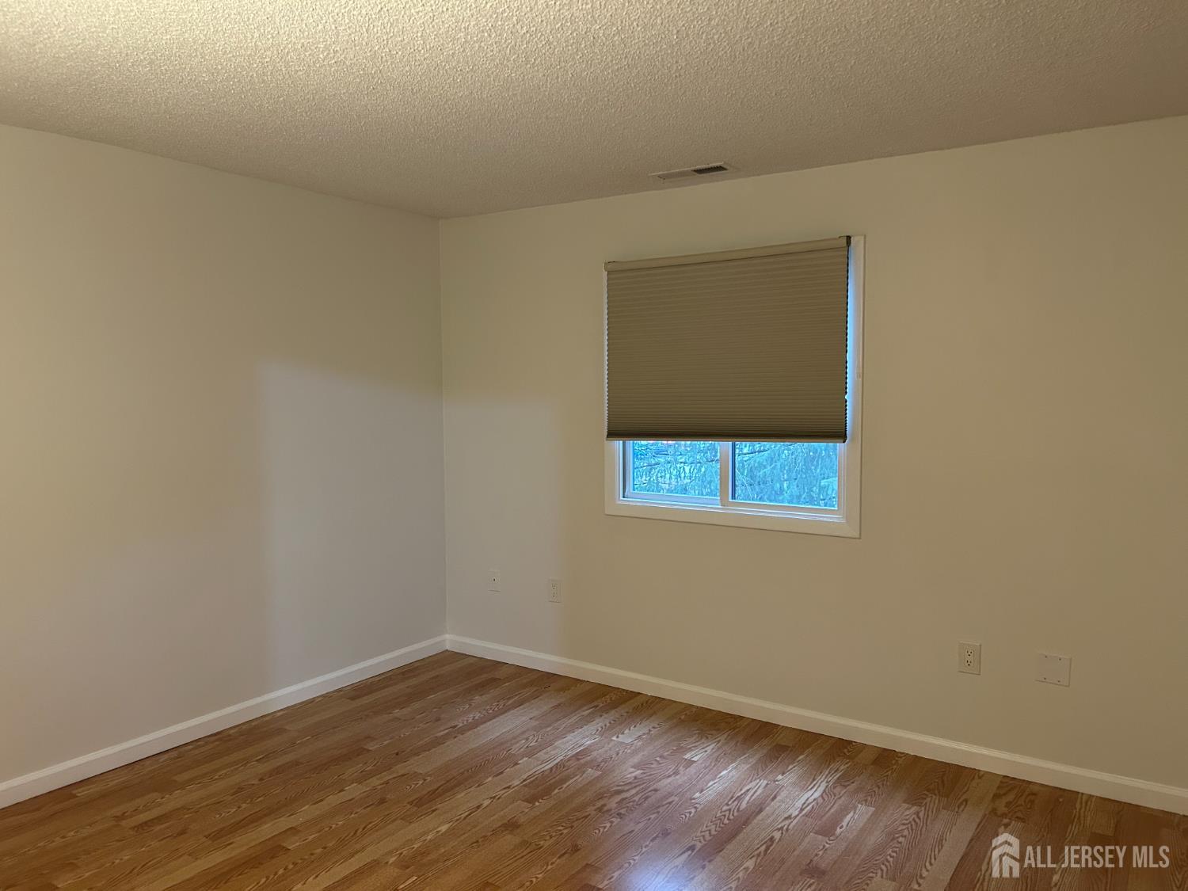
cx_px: 594
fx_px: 892
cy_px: 446
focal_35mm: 26
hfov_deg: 67.3
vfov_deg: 53.1
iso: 250
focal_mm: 5.7
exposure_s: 1/60
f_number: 1.5
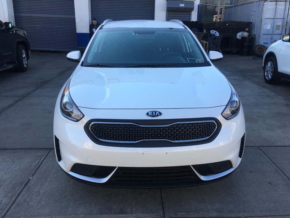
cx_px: 145
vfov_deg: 48.2
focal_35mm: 29
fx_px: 243
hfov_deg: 61.7
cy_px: 109
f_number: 2.2
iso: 25
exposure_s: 1/506
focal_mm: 4.15
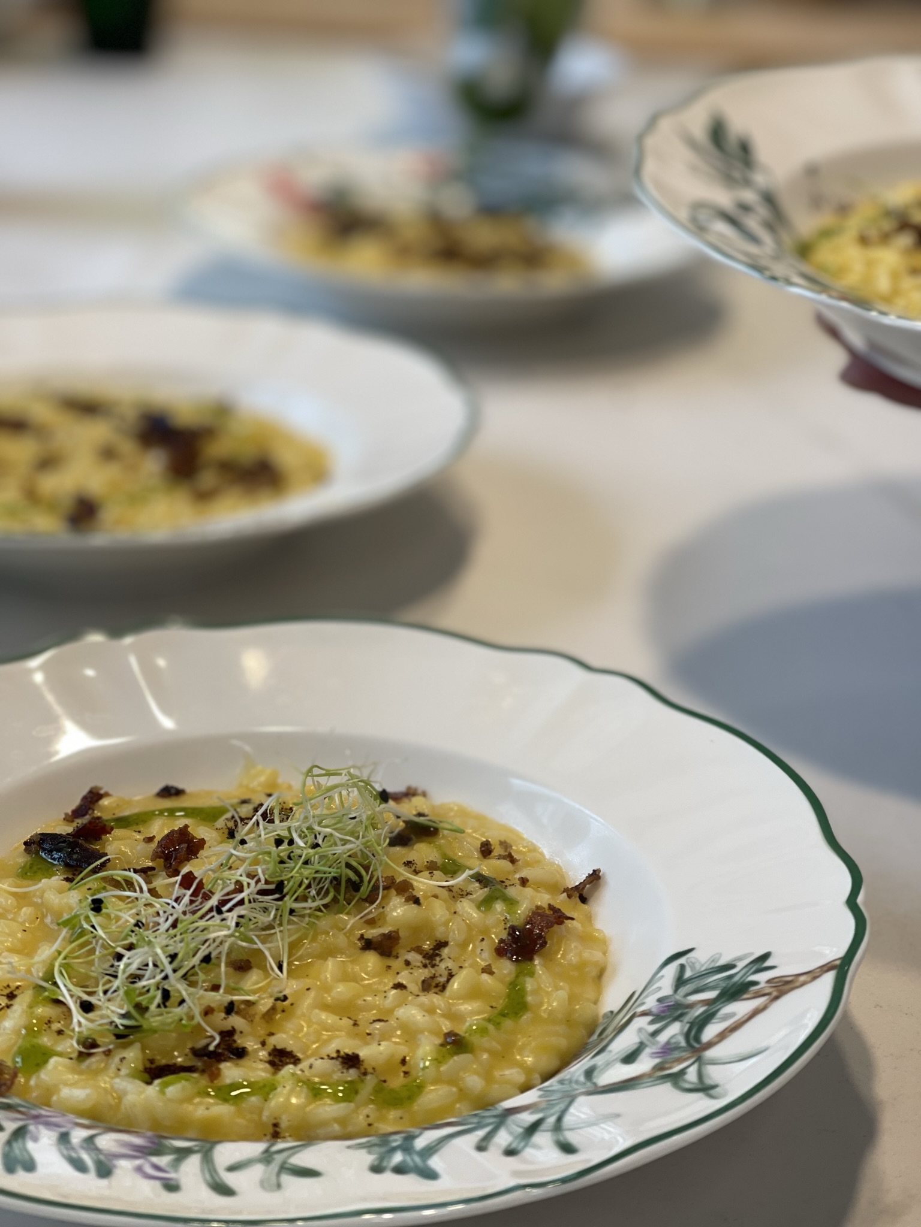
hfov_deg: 22.9
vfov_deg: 30.3
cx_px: 460
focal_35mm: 64
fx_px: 2270
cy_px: 614
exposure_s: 1/100
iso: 40
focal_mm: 7.5
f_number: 2.2
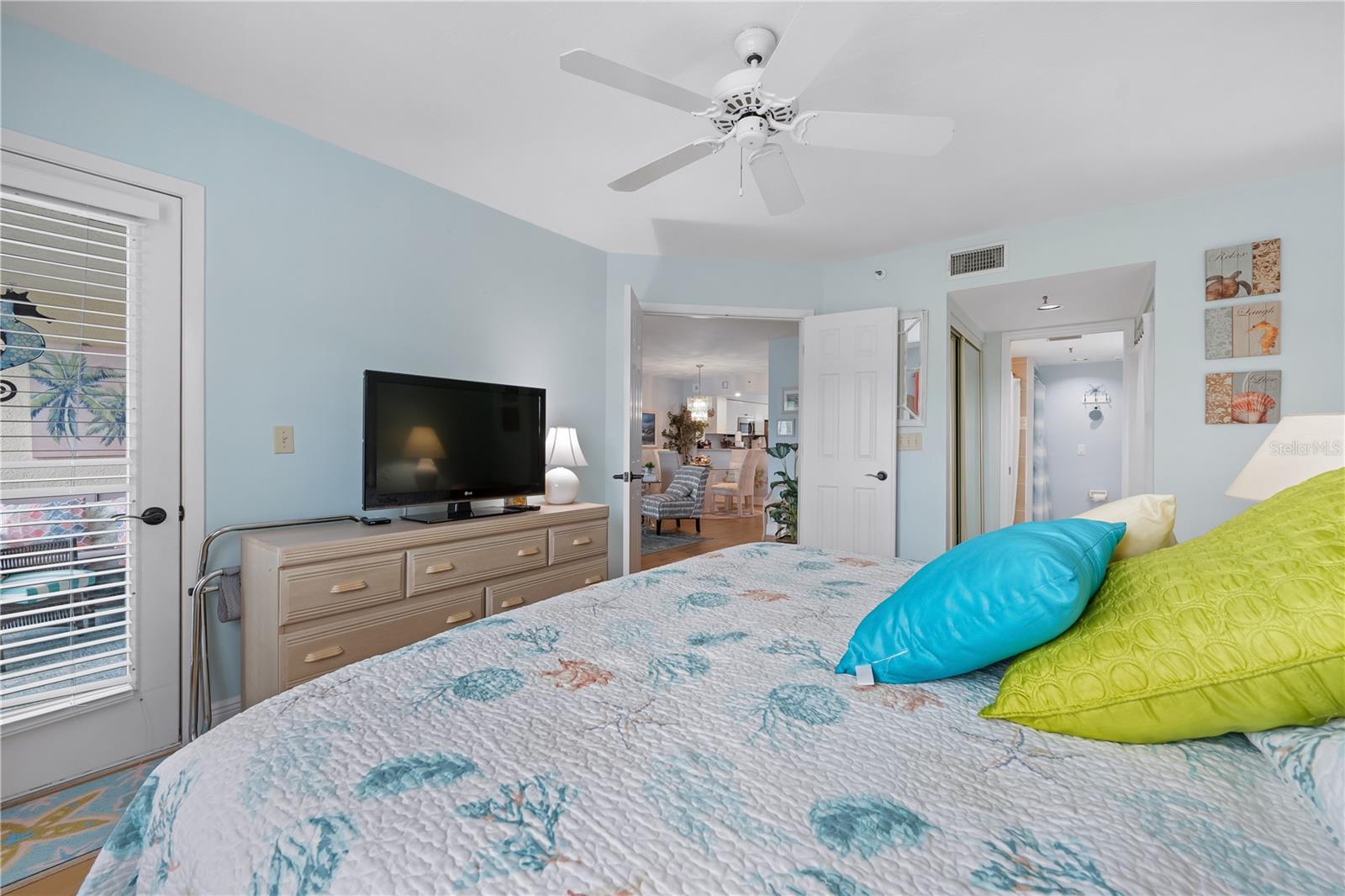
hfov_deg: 102.3
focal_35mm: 14
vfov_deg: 79.2
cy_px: 448
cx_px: 672
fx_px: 542
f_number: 8
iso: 400
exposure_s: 1/20
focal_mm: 14.5
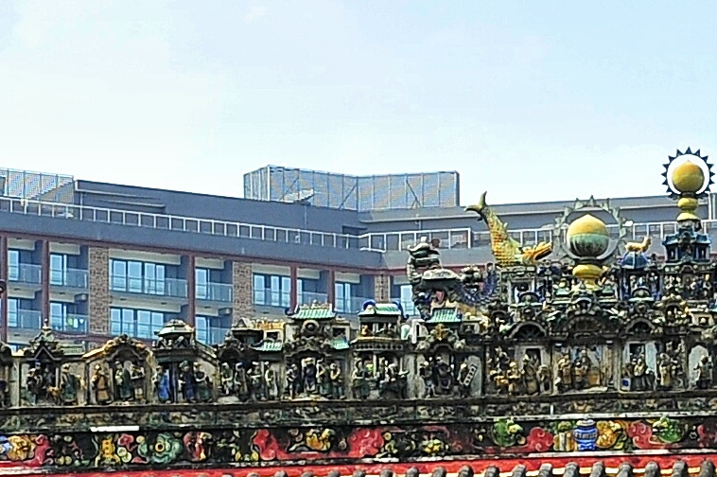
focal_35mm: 191
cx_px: 524
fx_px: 3801
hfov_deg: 10.8
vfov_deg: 7.1
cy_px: 600
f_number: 8
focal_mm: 34
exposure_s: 1/640
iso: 400
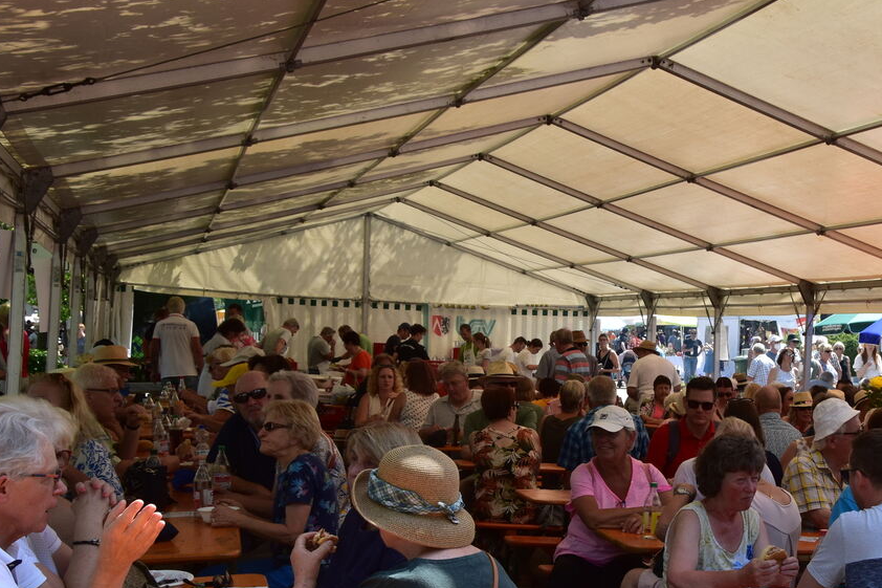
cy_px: 407
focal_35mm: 58
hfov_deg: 34.2
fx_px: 1414
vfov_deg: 23.3
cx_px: 614
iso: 320
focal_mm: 27
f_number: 8
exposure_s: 1/250
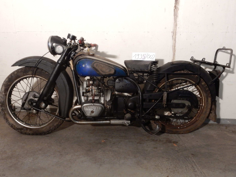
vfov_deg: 46.8
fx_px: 205
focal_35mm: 30
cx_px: 118
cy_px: 88
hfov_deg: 60.0
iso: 400
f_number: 6.3
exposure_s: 1/10
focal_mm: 5.4
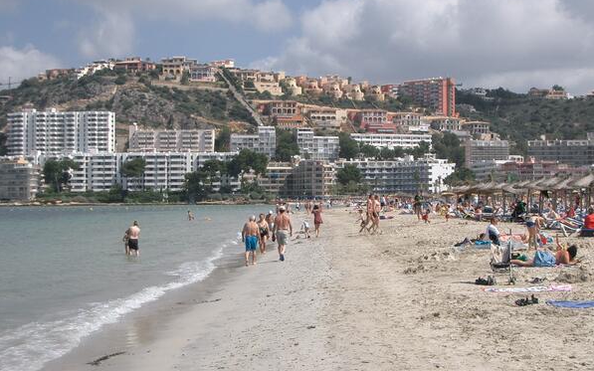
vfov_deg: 19.7
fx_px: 1068
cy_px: 181
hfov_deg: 31.1
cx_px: 297
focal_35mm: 66
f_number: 5.6
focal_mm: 10.2
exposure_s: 1/400
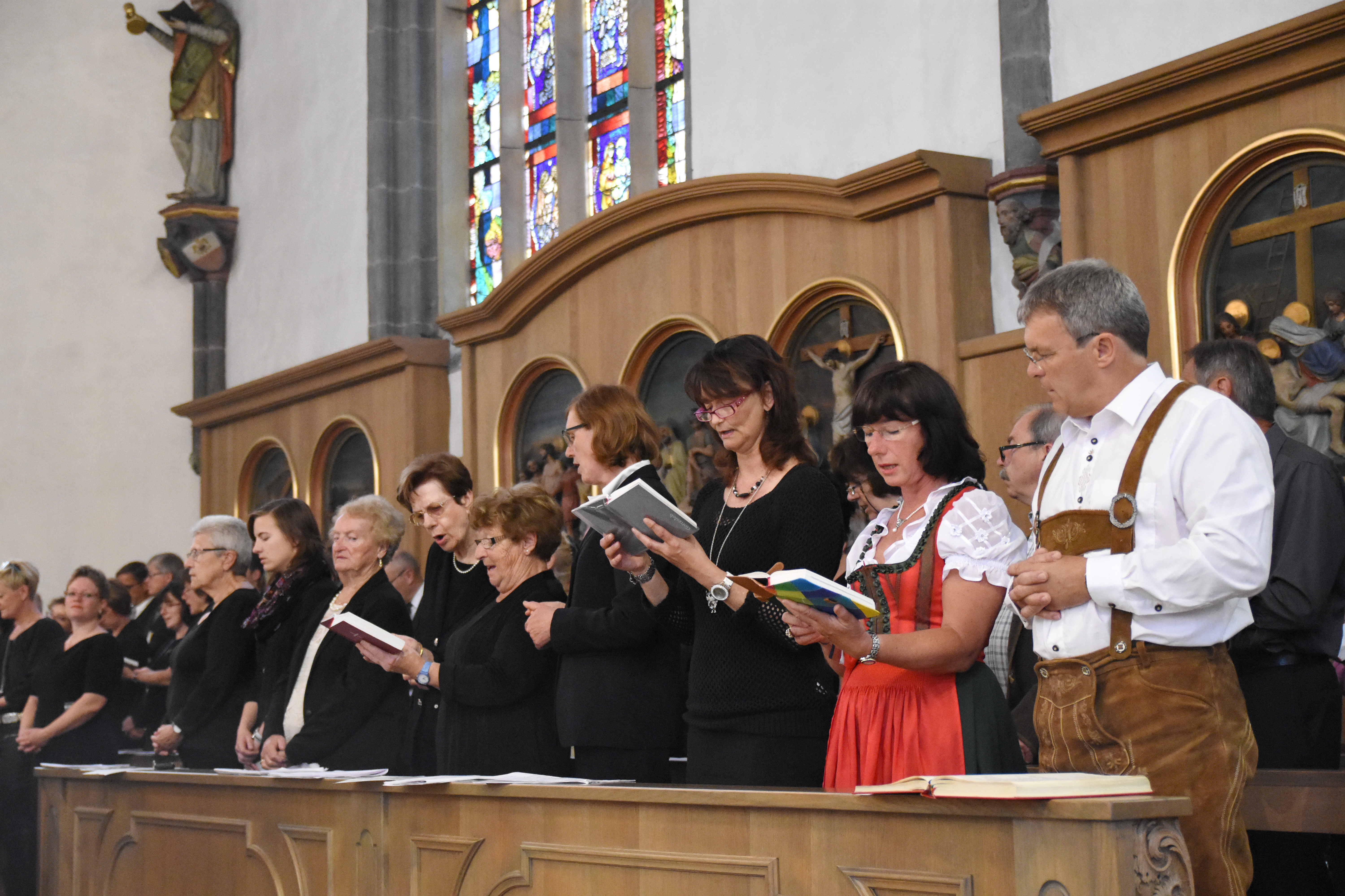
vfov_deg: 23.8
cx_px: 672
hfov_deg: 35.1
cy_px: 448
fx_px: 2129
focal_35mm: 57
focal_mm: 38
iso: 5000
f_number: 2.8
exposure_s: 1/250
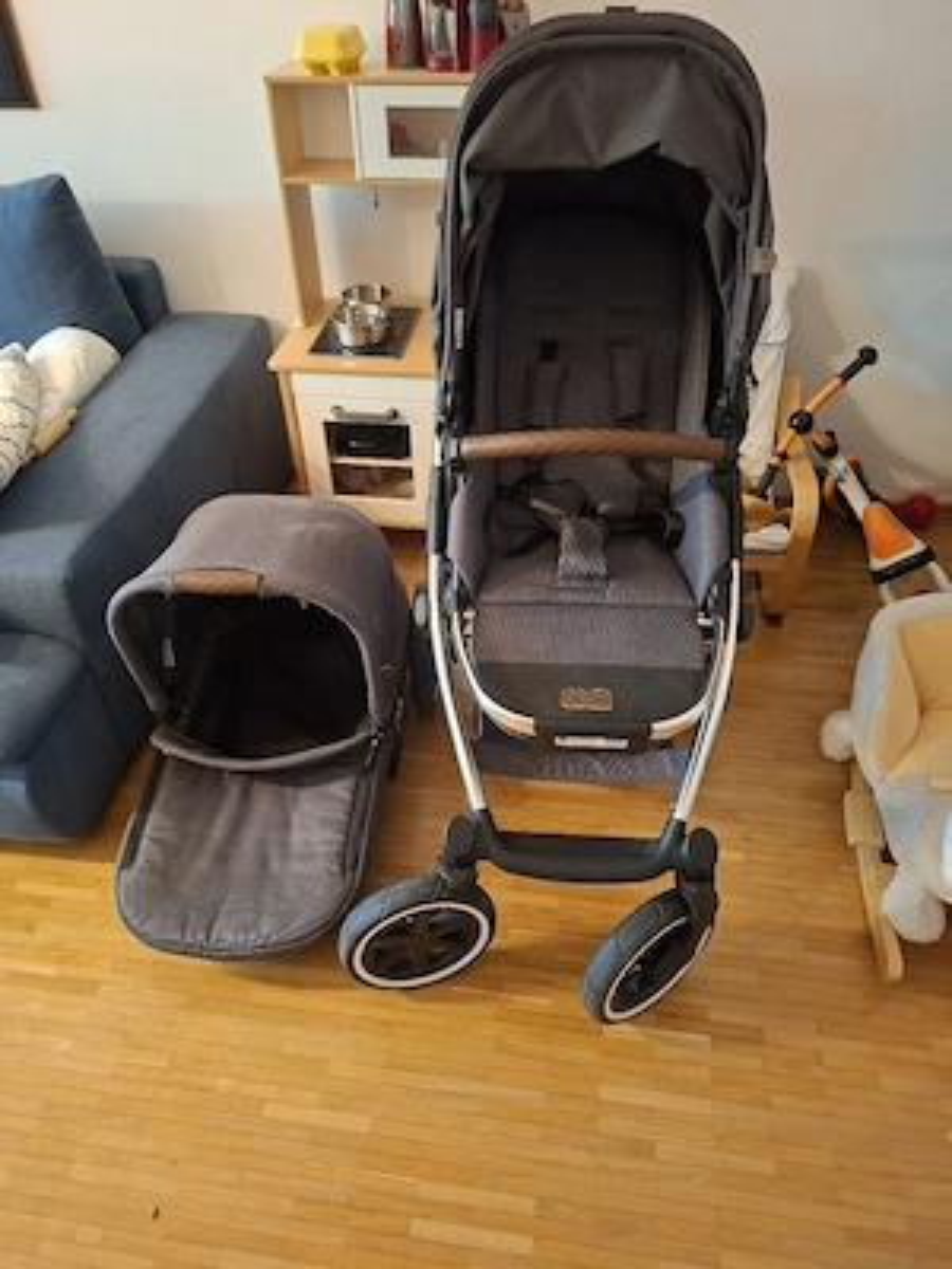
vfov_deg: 73.9
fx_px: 843
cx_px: 476
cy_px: 634
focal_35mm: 23
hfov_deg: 58.9
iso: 500
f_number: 1.8
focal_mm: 5.54
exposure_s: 1/25
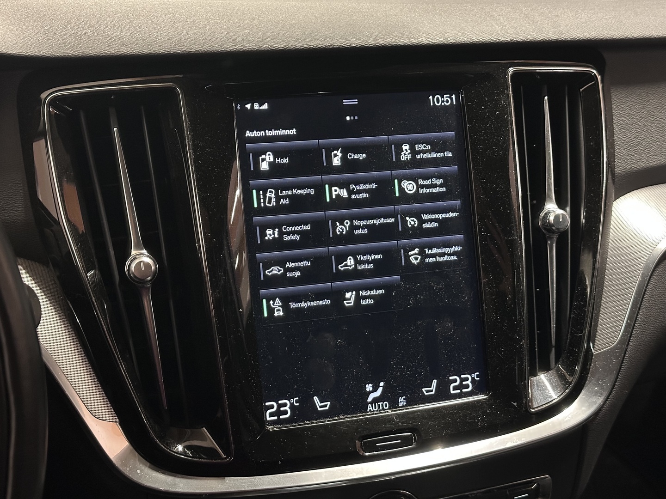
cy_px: 250
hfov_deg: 39.7
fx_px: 924
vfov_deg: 30.3
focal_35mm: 48
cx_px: 333
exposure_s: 1/24
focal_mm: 6.86
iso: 640
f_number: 1.78
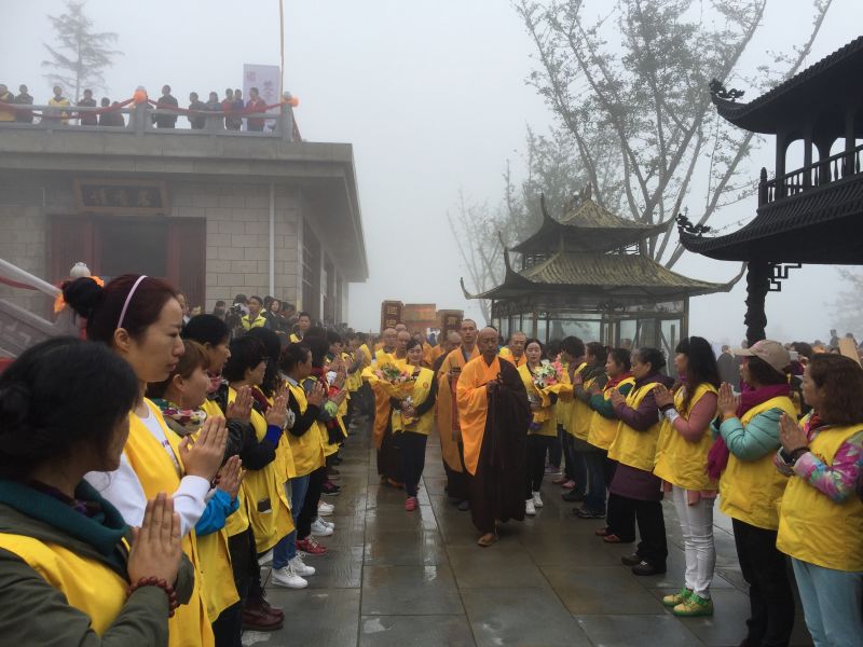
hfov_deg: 61.7
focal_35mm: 29
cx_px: 432
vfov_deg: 48.2
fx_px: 723
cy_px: 324
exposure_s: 1/1319
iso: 32
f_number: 2.2
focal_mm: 4.15
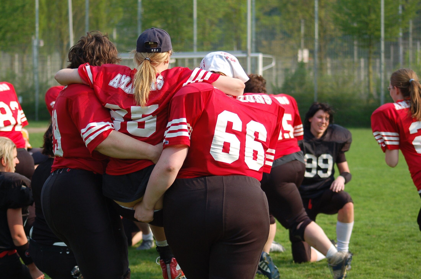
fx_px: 1226
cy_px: 140
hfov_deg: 19.5
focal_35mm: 105
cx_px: 210
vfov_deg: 13.0
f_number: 4
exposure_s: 1/1000
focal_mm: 70
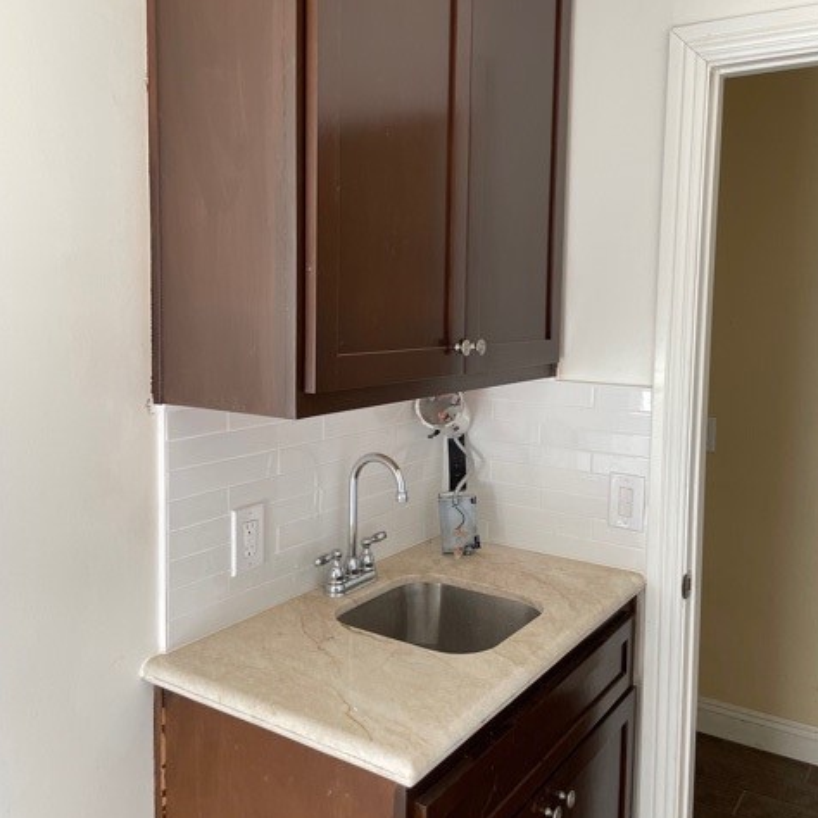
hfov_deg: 52.5
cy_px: 371
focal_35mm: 31
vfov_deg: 52.5
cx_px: 412
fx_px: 829
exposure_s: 1/121
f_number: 1.6
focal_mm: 4.2
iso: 100
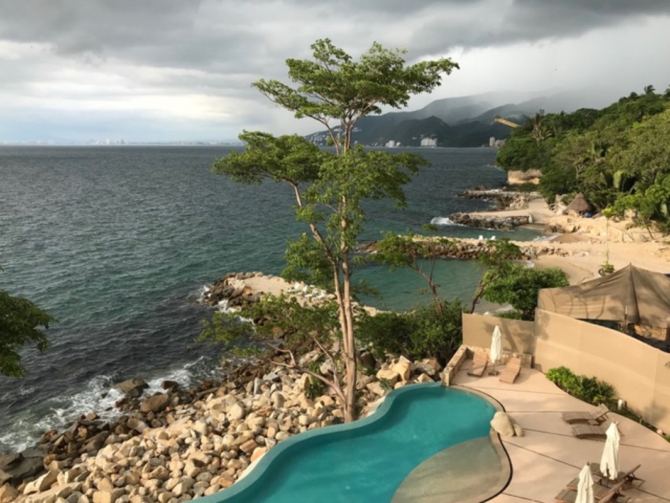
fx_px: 542
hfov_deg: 63.4
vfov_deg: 49.8
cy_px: 252
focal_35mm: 28
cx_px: 335
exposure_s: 1/870
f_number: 1.8
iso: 20
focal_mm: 3.99
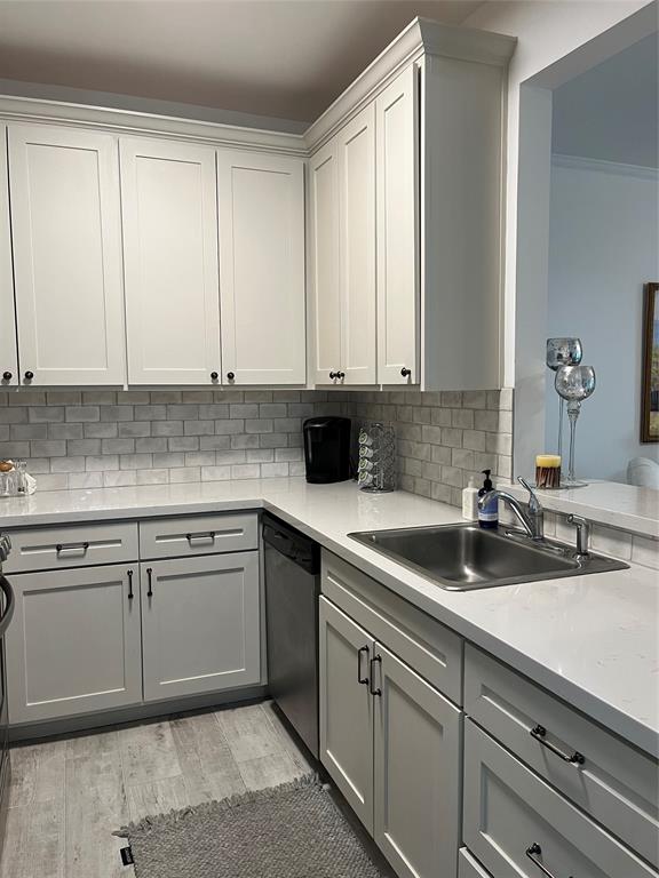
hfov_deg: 53.1
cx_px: 330
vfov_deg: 67.3
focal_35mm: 26
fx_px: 660
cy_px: 439
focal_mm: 5.1
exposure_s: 1/60
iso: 100
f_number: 1.6
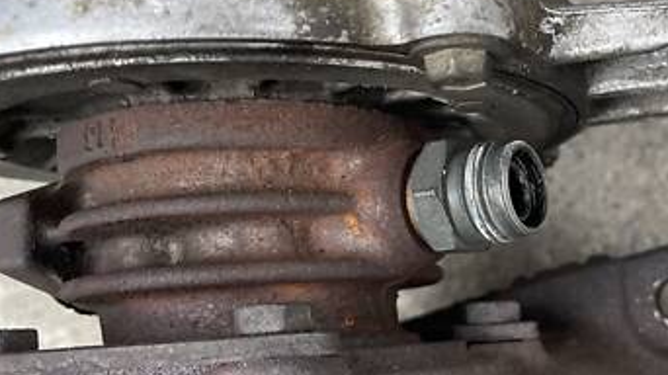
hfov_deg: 37.6
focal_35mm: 53
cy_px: 252
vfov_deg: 22.5
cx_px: 545
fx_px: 938
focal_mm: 4.2
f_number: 1.6
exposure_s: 1/120
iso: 125
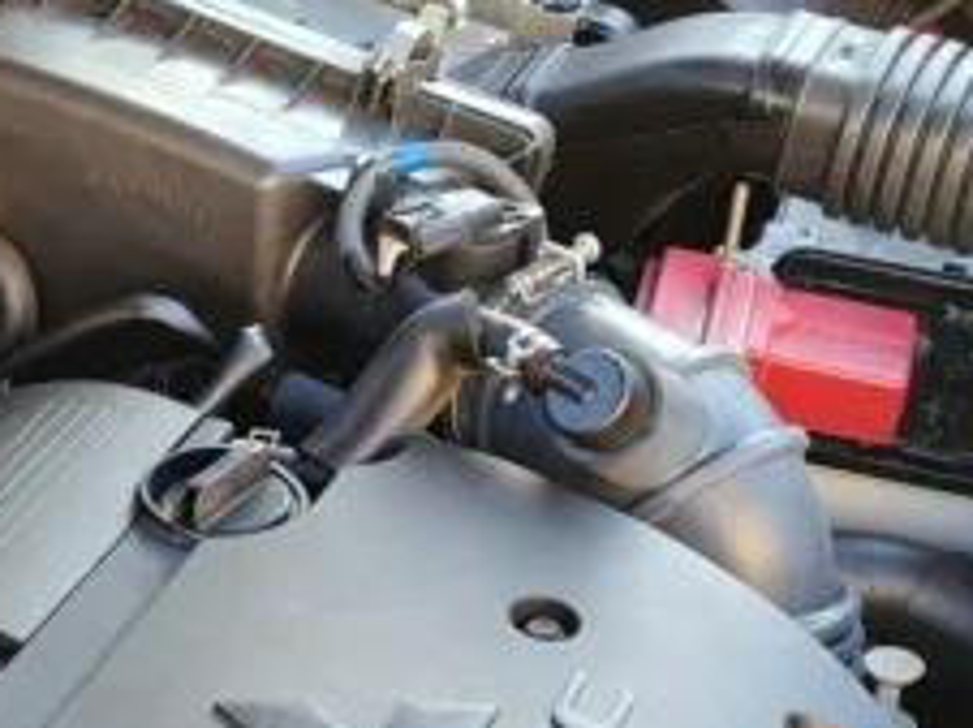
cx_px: -159
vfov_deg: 14.3
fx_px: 2864
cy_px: 689
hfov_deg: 18.4
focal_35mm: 102
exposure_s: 1/118
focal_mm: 5.59
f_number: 1.8
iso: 50
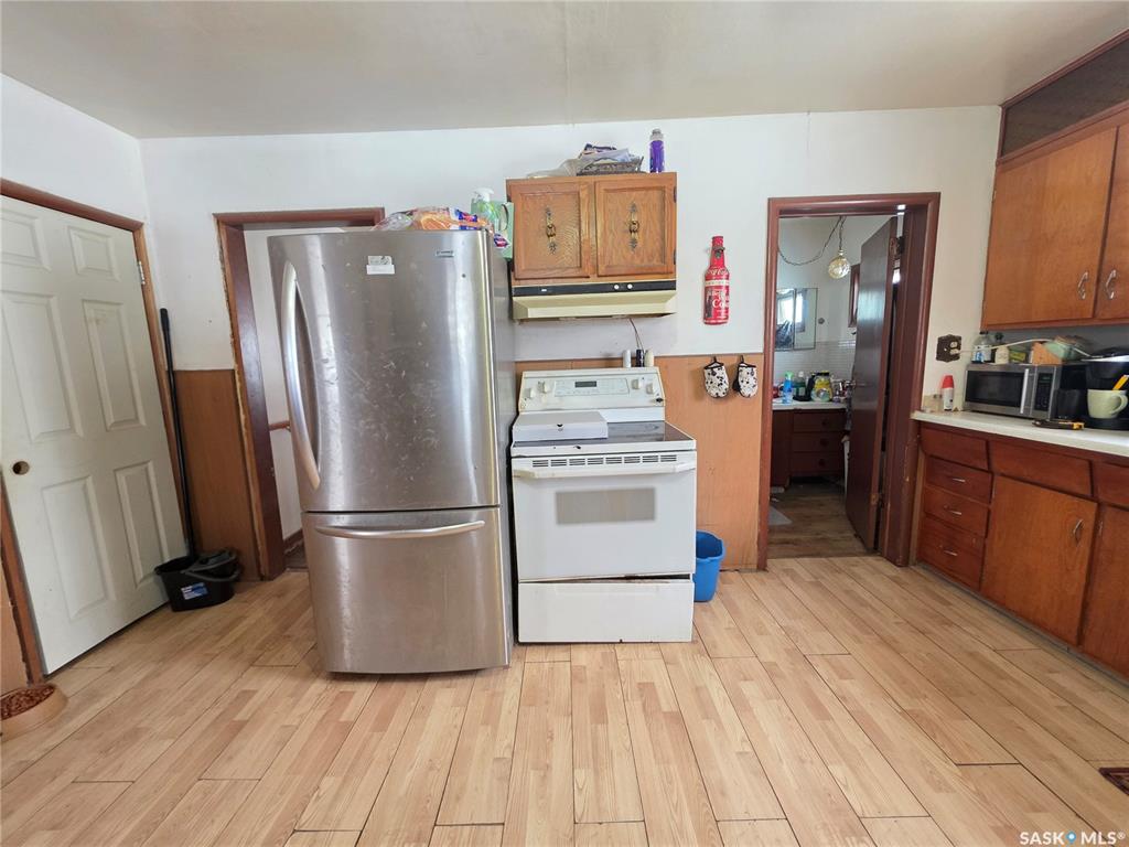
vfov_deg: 89.9
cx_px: 564
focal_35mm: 13
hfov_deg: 106.2
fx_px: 424
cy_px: 424
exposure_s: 1/60
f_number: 1.9
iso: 400
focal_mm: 2.2
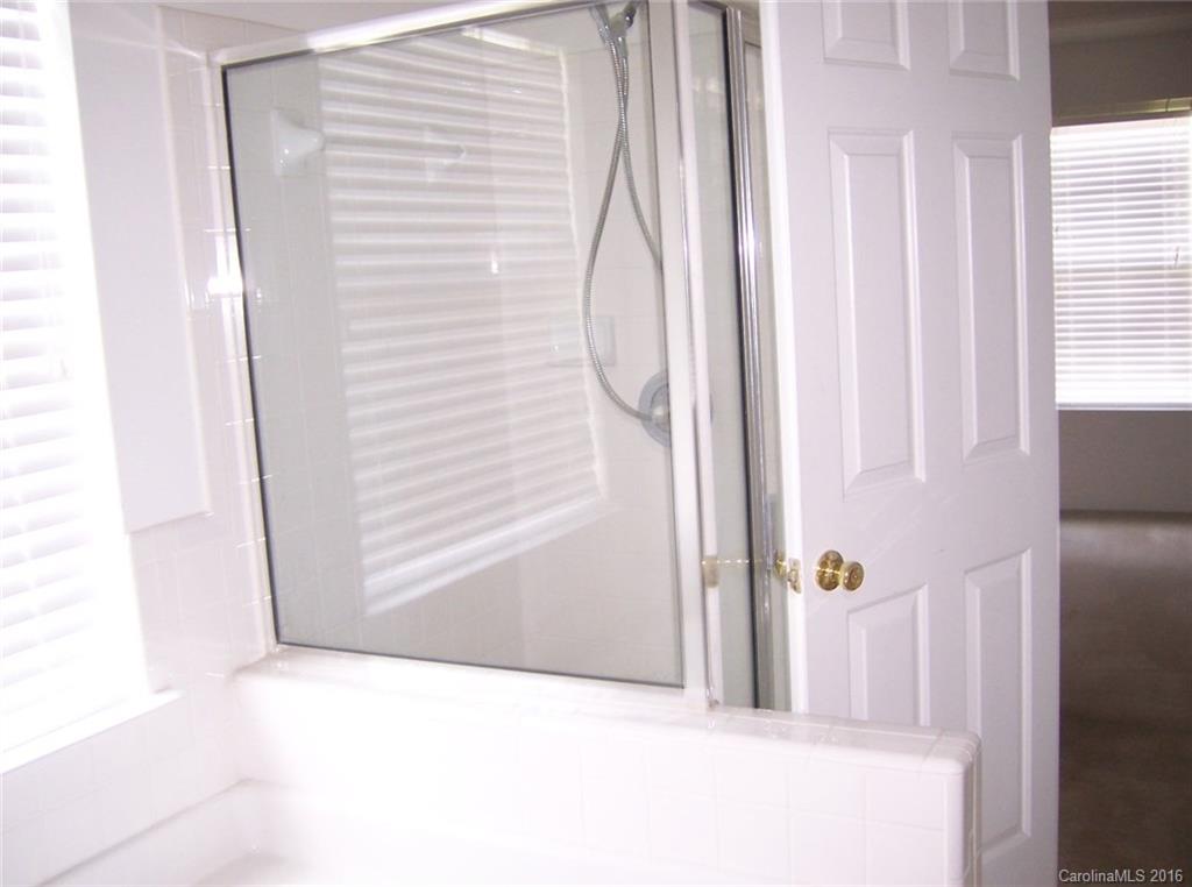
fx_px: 1236
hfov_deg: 51.5
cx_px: 596
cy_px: 444
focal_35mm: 36
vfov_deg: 39.5
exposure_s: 1/20
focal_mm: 6
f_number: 2.8
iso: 125
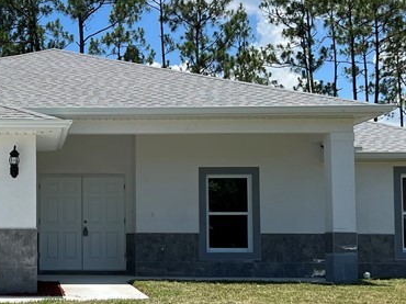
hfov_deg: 26.3
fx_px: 844
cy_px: 191
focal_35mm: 72
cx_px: 55
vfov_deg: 20.4
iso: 50
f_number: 1.5
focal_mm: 5.7
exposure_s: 1/6579
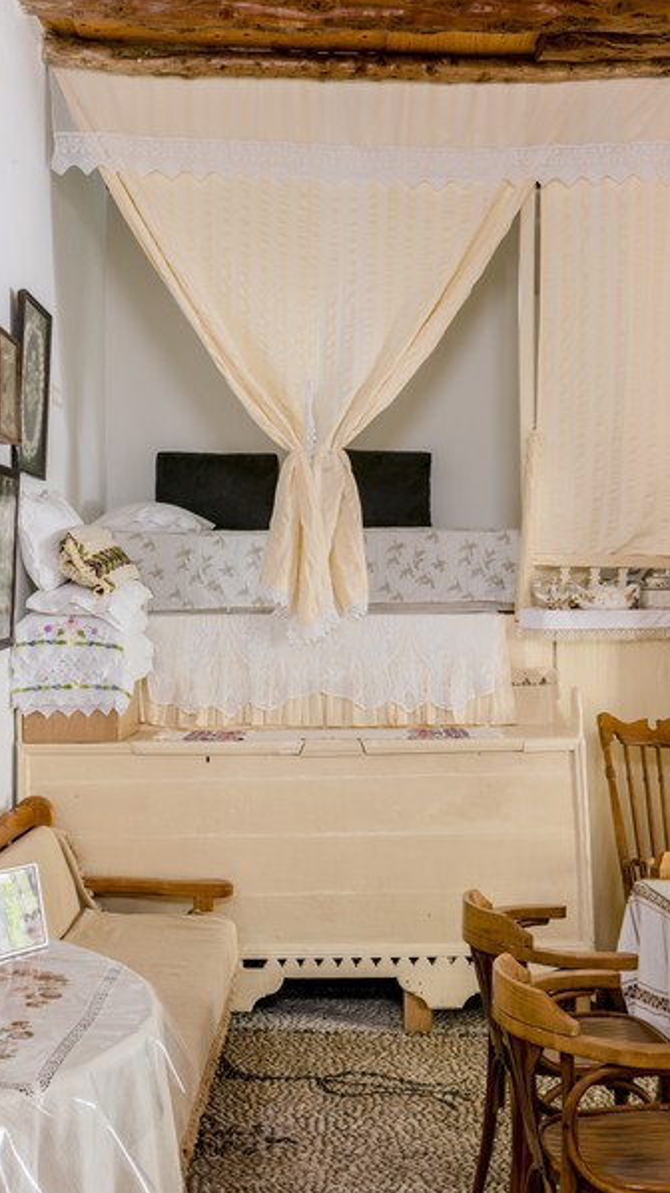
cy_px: 596
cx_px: 338
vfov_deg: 50.5
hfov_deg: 29.7
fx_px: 1264
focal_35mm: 40
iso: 200
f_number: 11
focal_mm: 38
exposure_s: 1/2
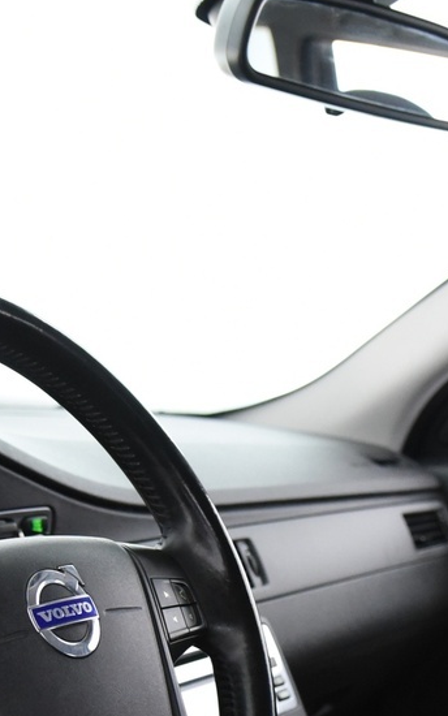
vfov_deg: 27.2
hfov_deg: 17.9
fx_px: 1406
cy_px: 689
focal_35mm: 72
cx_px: 362
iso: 4000
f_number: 4
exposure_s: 1/25
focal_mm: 24
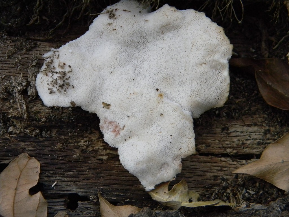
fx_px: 693
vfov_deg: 17.8
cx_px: 144
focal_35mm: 83
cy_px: 108
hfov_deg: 23.6
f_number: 4.5
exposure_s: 1/65.5
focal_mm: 15.1
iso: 400
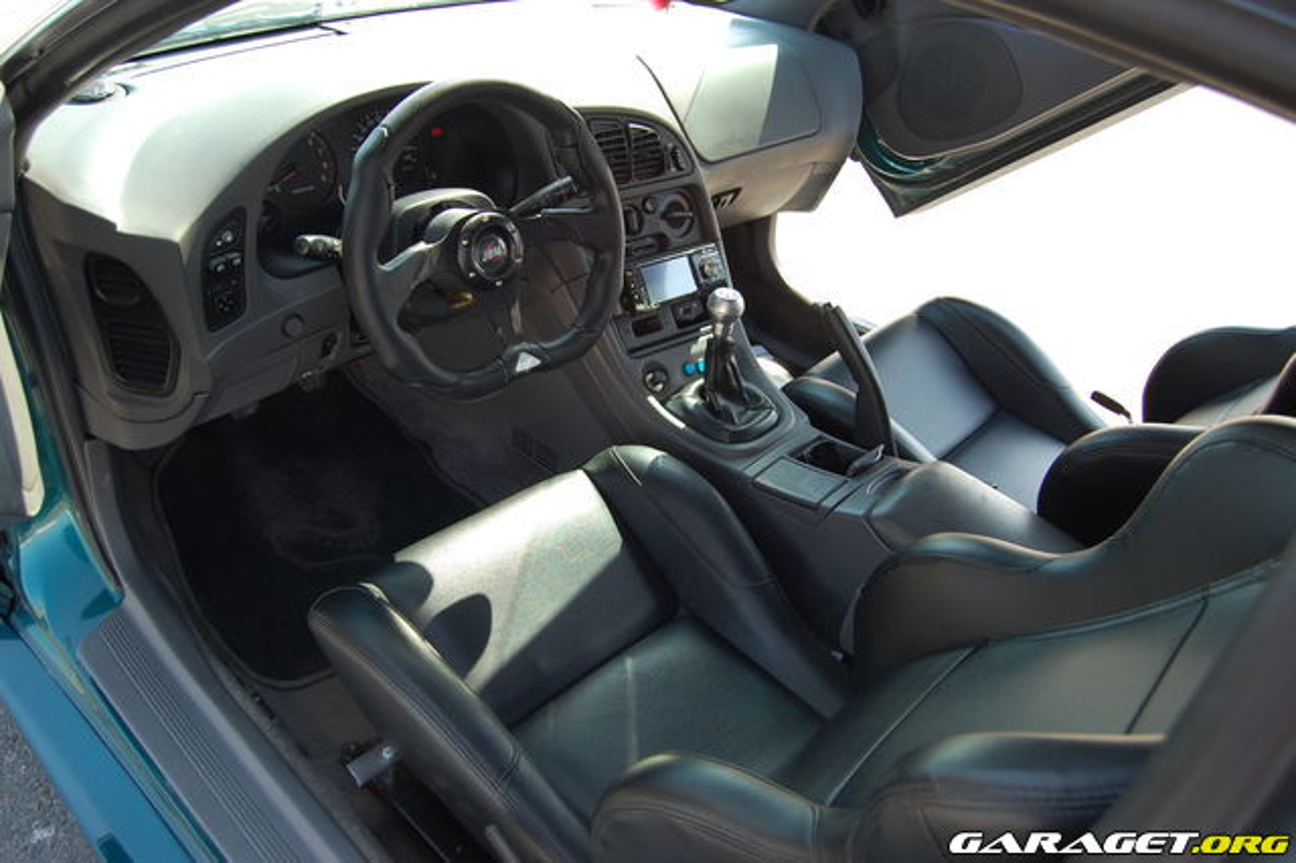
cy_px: 432
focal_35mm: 27
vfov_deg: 47.9
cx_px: 648
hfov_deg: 67.4
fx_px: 971
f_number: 5.6
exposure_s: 1/125
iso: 220
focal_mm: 18
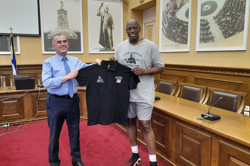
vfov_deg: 45.0
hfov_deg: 63.5
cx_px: 111
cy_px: 79
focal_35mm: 29
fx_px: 201
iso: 100
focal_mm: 4.6
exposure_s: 1/50
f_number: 2
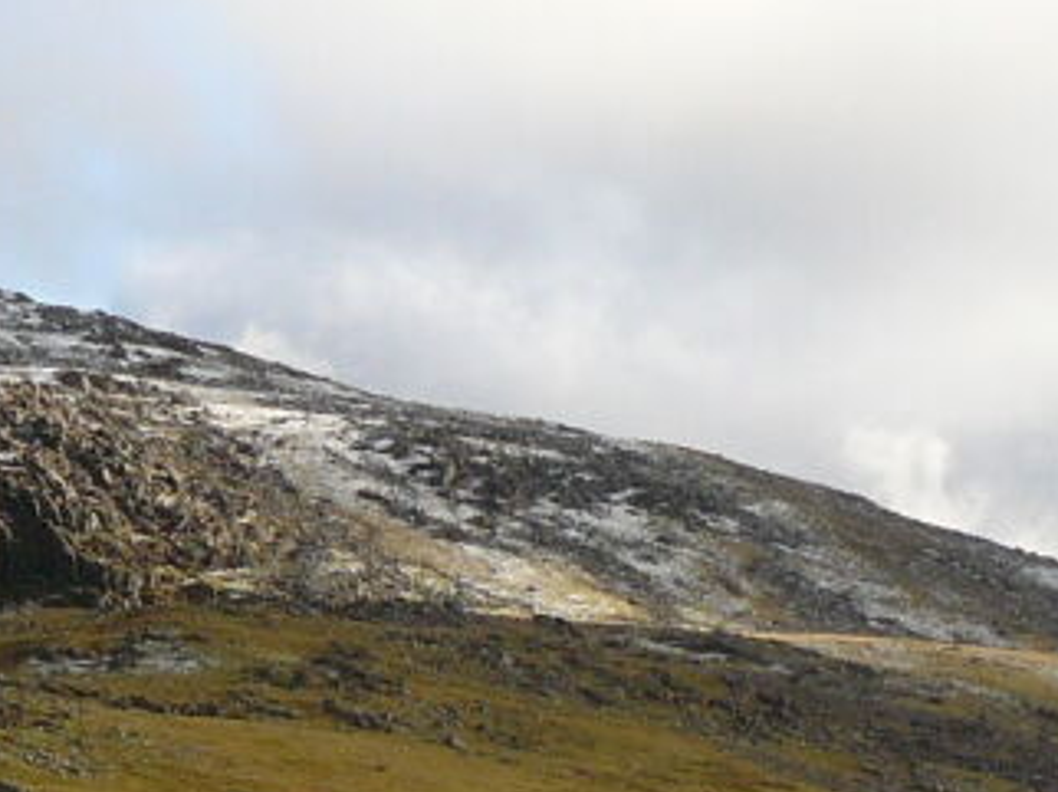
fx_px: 4917
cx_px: -352
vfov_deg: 9.1
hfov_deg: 11.9
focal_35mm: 161
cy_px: 792
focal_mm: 6
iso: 100
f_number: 5.6
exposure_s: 1/250
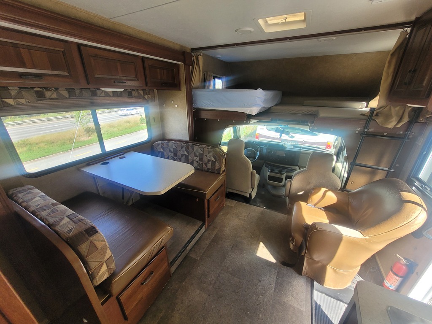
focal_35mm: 13
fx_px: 162
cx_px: 216
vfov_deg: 89.9
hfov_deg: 106.2
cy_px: 162
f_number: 2.2
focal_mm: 1.74
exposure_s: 1/120
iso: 80
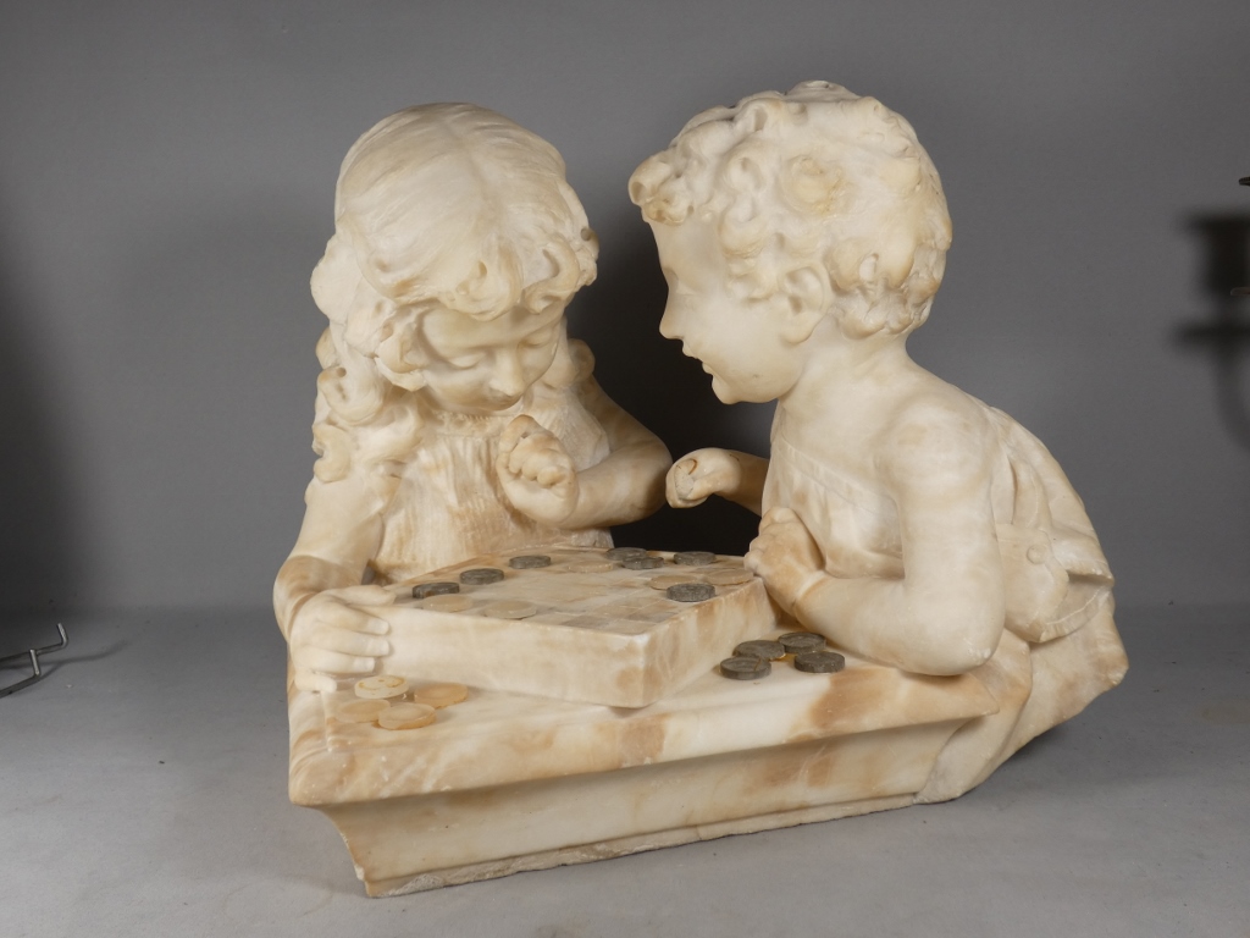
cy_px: 469
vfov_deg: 42.9
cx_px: 625
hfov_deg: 55.4
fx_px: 1192
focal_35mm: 33
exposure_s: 1/100
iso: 80
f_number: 3.4
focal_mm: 6
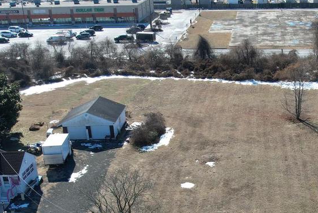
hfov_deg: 34.0
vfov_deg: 23.1
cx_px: 254
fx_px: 504
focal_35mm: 57
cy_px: 196
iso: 100
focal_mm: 8.38
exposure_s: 1/1250
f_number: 2.8
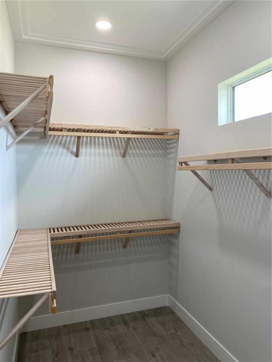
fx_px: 272
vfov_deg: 67.3
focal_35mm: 26
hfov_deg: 53.1
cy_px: 181
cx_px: 136
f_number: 1.8
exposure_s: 1/120
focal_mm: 4.25
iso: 80
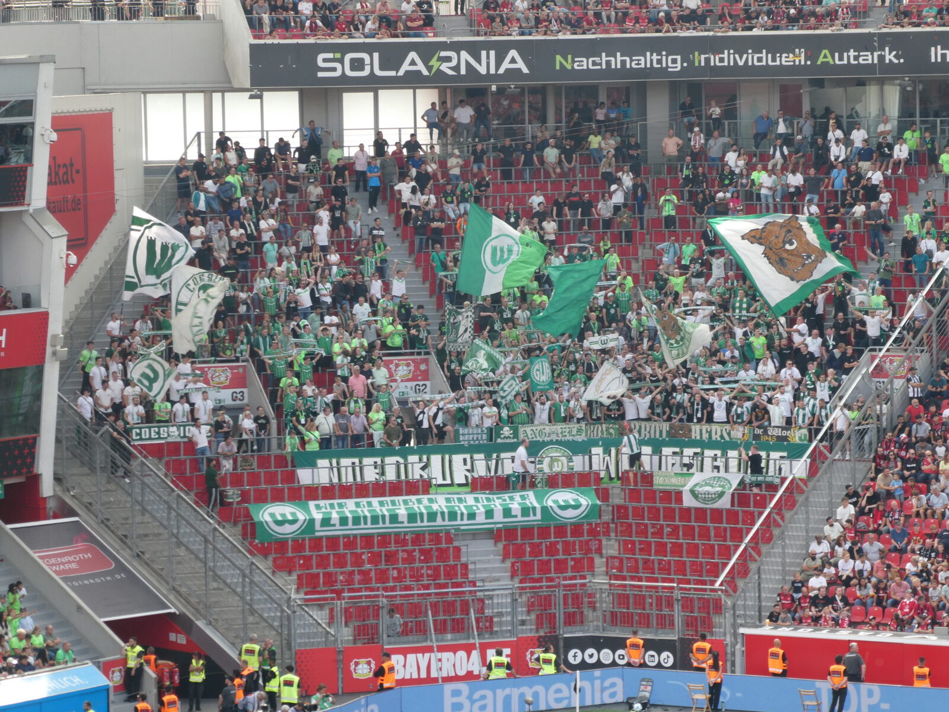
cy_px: 356
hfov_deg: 12.3
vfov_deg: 9.3
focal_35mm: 160
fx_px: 4386
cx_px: 474
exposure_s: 1/80
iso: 100
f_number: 5.5
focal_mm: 28.7
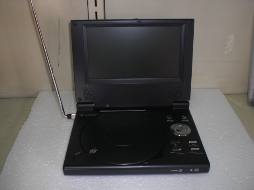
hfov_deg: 49.0
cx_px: 127
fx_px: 279
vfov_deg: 37.7
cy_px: 95
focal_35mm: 38
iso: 100
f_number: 3.1
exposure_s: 1/30
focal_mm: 6.3
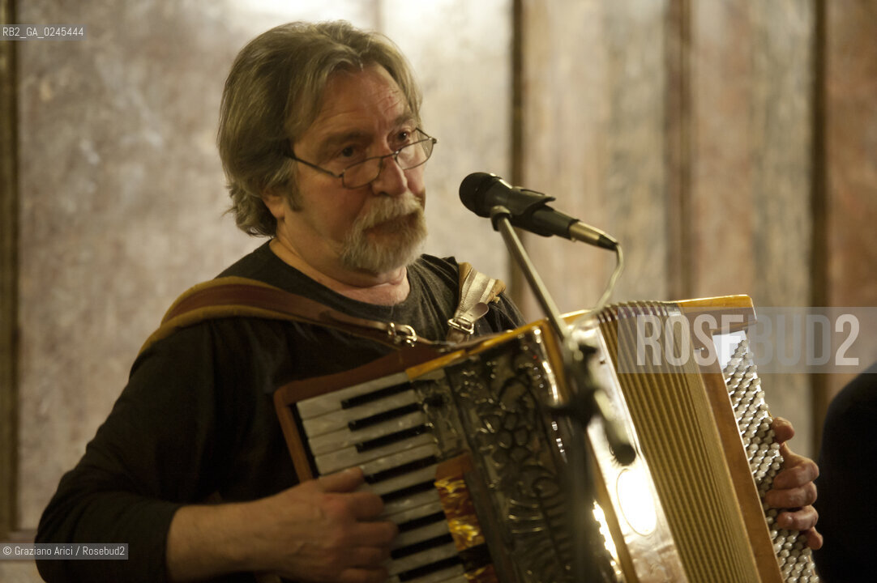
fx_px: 3774
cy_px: 292
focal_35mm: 155
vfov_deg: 8.8
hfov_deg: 13.3
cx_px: 438
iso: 3200
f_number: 2.8
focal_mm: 155
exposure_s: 1/125
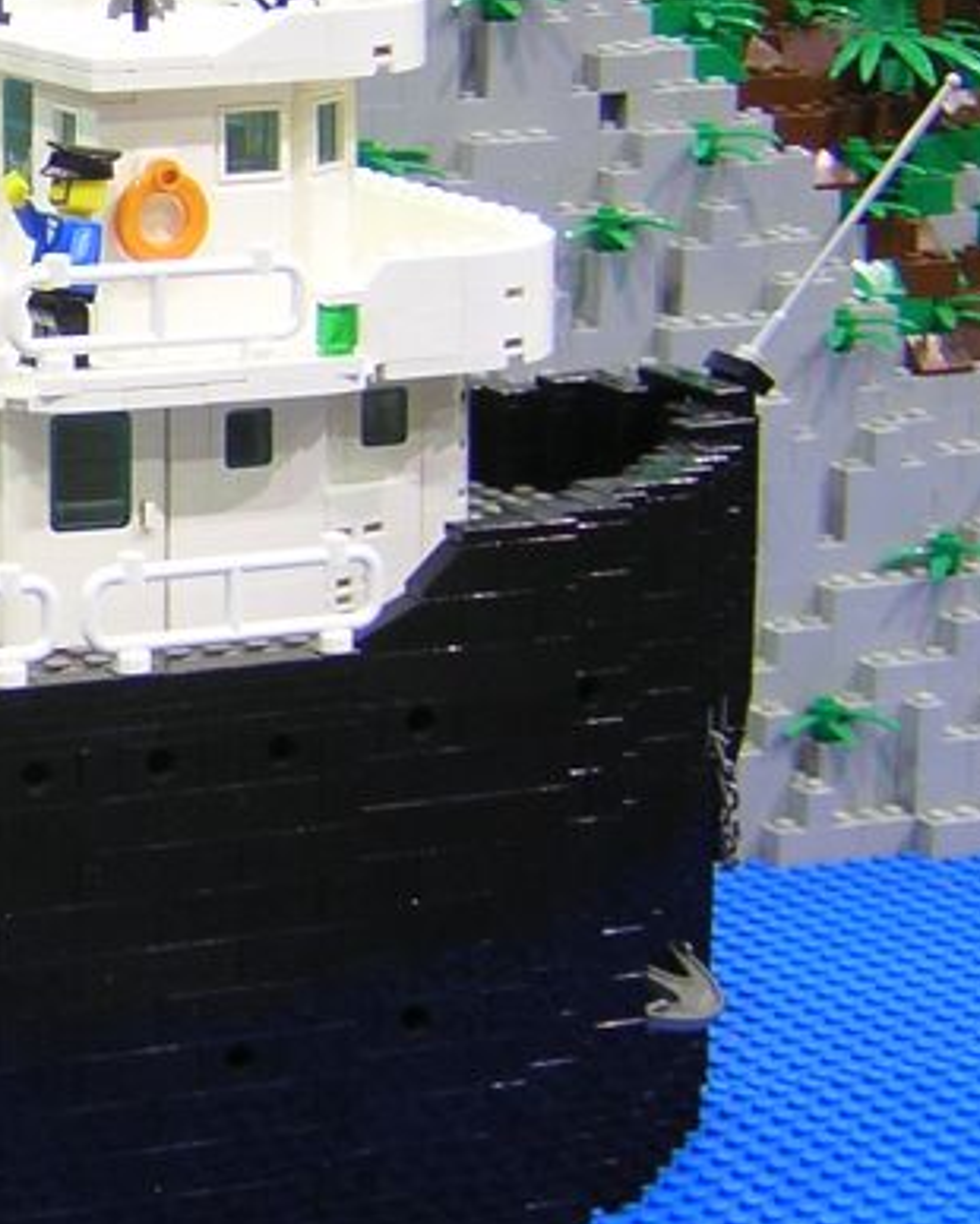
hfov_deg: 12.8
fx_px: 4239
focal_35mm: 117
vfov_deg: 16.4
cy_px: 421
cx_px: -212
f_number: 3.3
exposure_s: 1/3.5
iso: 128
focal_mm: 7.6
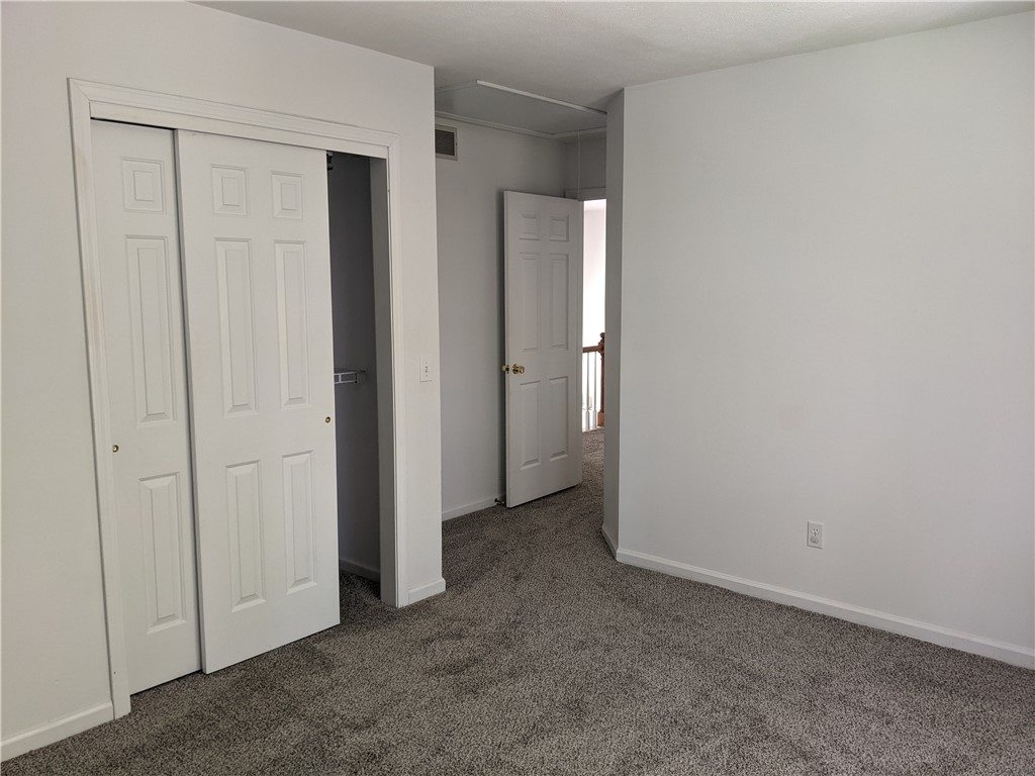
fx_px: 807
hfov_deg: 65.3
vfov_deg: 51.4
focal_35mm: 27
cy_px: 388
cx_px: 518
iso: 117
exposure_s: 1/41.2
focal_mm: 4.44
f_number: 1.8
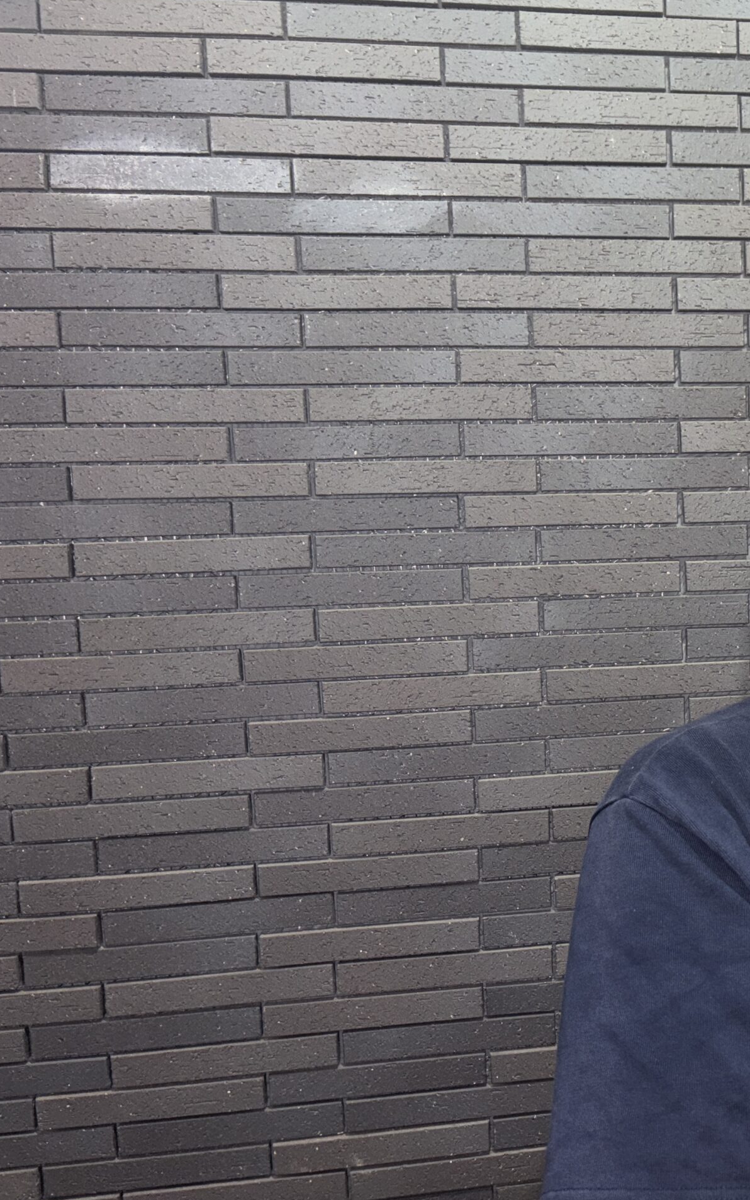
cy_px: 599
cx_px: 780
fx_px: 1210
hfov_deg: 31.4
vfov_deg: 52.7
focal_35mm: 37
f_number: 1.6
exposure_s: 1/15
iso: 32
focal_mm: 5.96
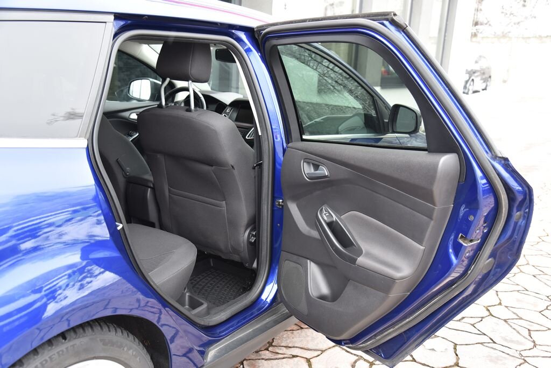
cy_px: 184
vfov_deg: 35.1
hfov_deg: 50.7
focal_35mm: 38
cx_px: 276
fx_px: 582
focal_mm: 38
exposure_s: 1/80
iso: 500
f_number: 4.5
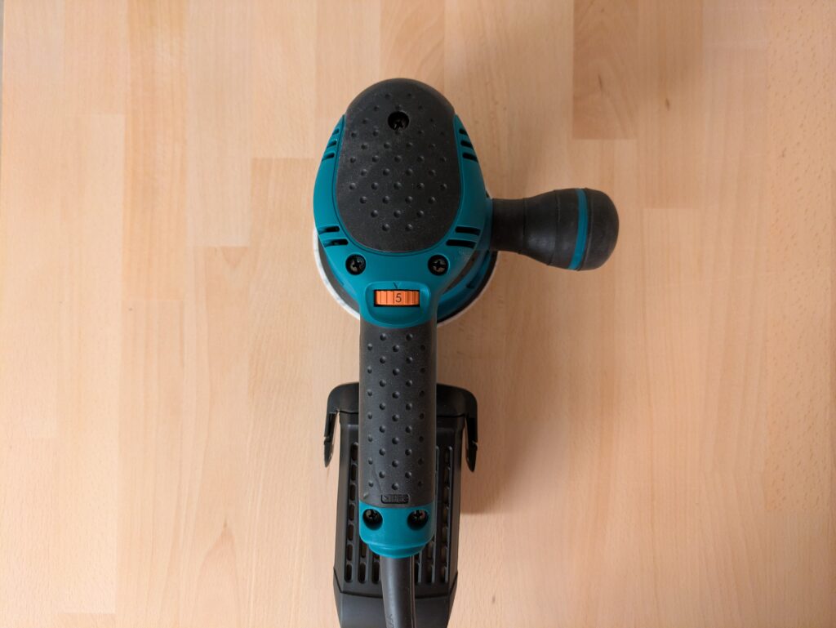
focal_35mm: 25
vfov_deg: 54.9
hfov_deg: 69.4
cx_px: 418
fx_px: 604
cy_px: 314
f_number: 1.89
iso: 320
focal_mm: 5.43
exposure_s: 1/25
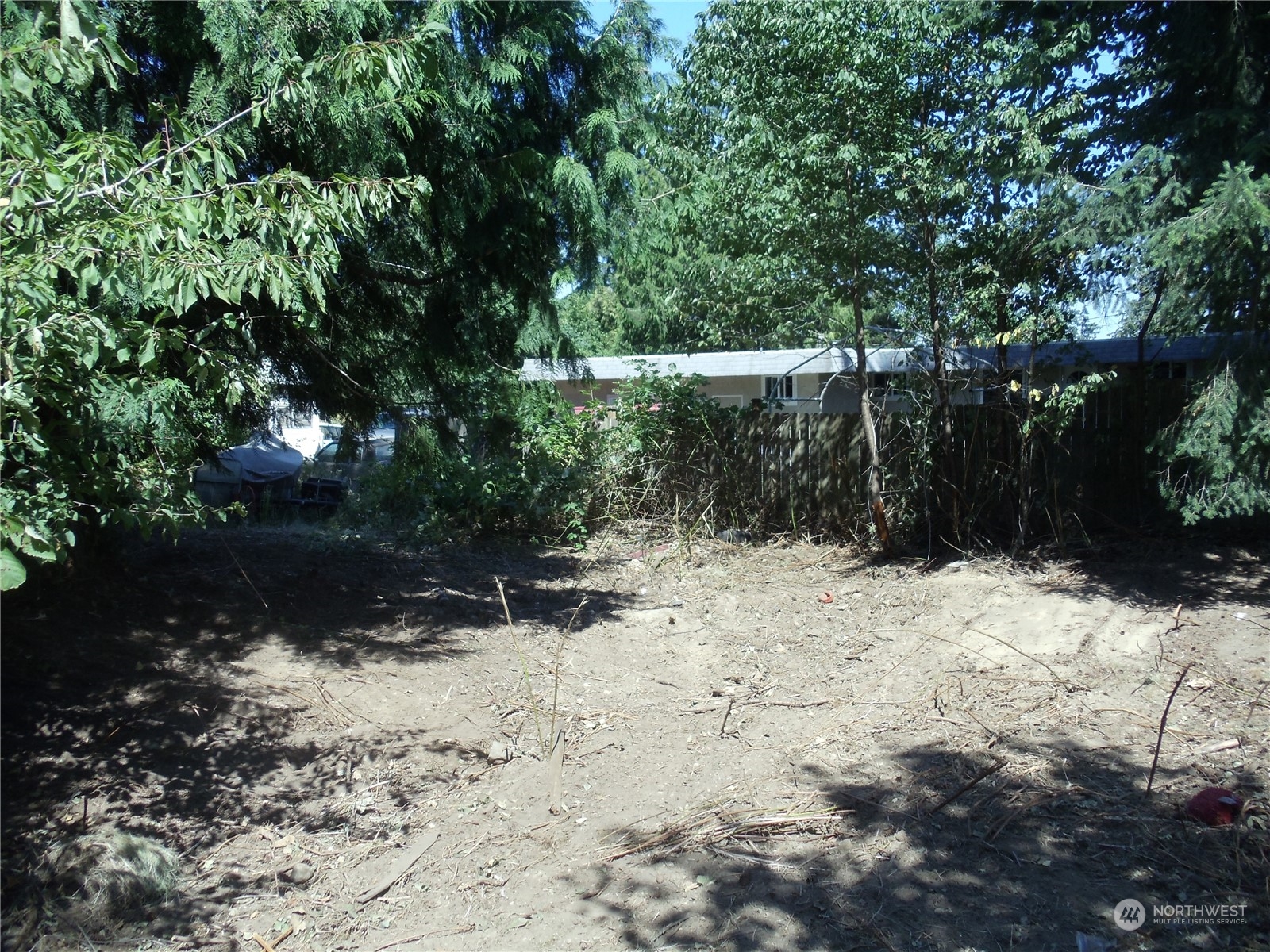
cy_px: 476
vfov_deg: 32.9
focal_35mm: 44
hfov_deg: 42.9
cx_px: 635
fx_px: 1614
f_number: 3.5
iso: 100
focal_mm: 6
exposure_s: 1/400
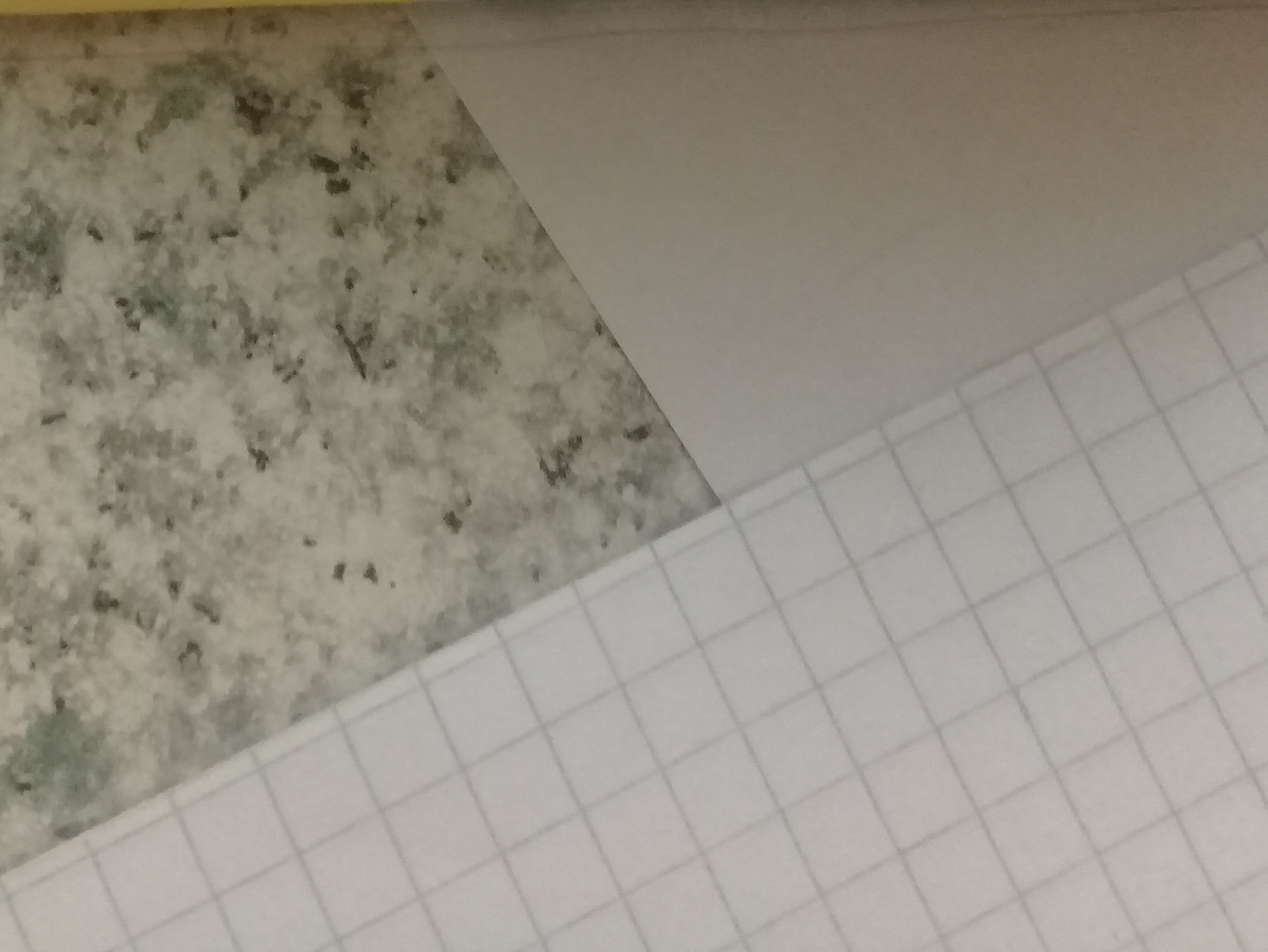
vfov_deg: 22.5
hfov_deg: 30.6
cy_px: 17
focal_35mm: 63
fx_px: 2308
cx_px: 475
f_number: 2.2
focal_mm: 3.3
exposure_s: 1/20
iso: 200
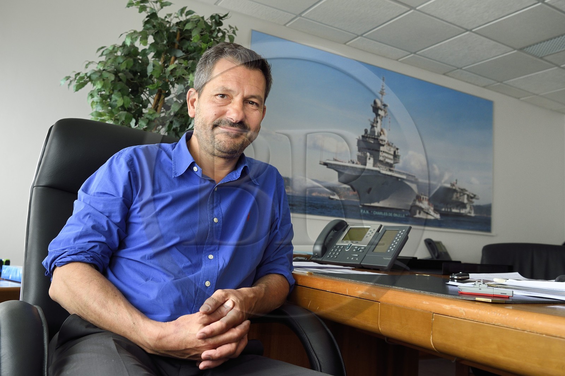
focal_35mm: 29
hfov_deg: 63.7
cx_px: 282
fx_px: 455
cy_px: 188
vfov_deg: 44.9
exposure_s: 1/80
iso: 800
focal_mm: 29
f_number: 5.6
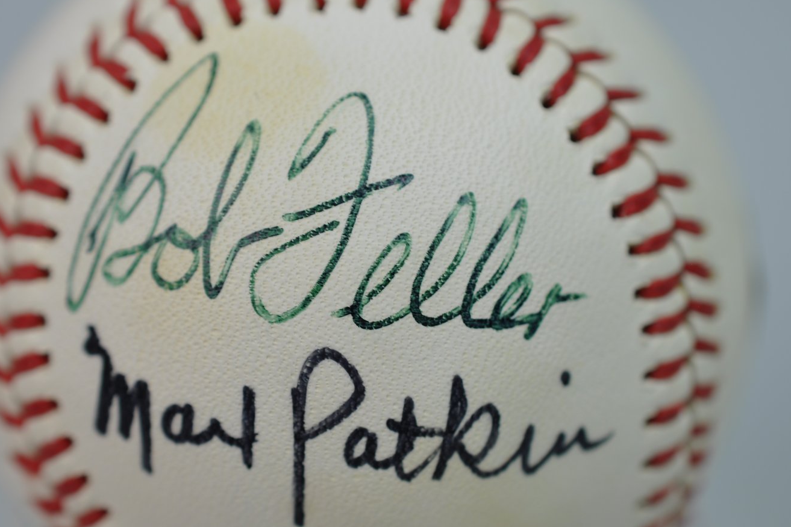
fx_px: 1713
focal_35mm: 78
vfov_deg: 17.5
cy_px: 296
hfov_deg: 26.0
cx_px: 339
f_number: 4.5
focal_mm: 40
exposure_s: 1/80
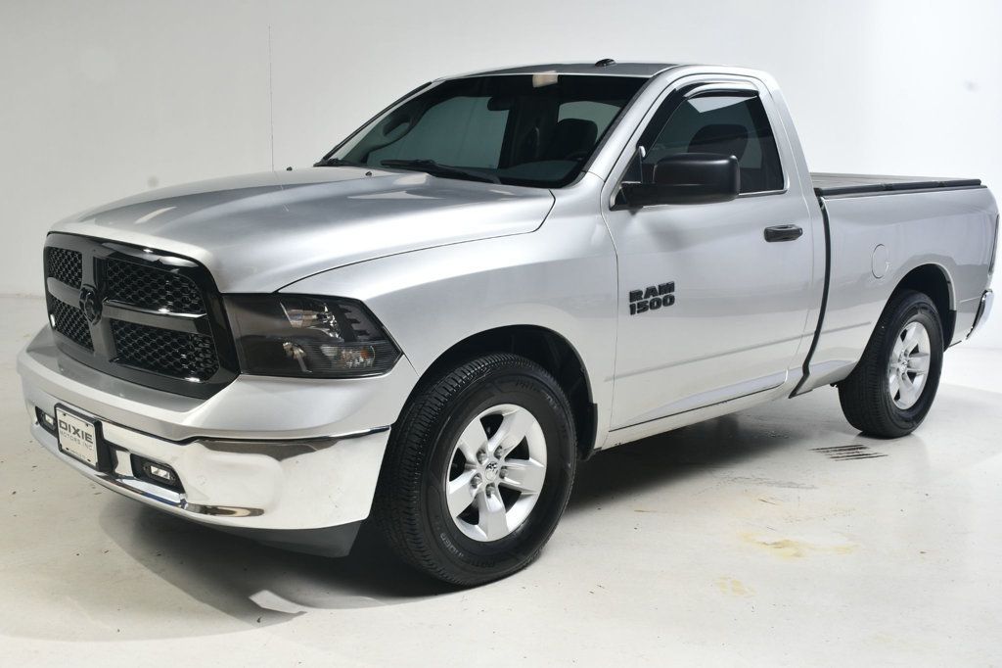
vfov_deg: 34.2
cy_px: 334
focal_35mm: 39
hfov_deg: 49.6
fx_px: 1085
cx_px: 501
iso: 100
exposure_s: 1/160
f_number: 11
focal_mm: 26
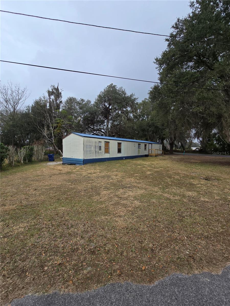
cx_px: 115
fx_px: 115
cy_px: 153
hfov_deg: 89.9
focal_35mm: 13
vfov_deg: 106.2
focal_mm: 2.2
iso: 50
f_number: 2.2
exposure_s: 1/585
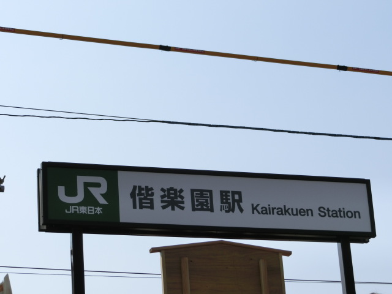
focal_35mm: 124
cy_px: 147
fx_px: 1404
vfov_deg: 12.0
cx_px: 196
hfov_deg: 15.9
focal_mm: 22.1
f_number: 5.7
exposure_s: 1/800
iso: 80
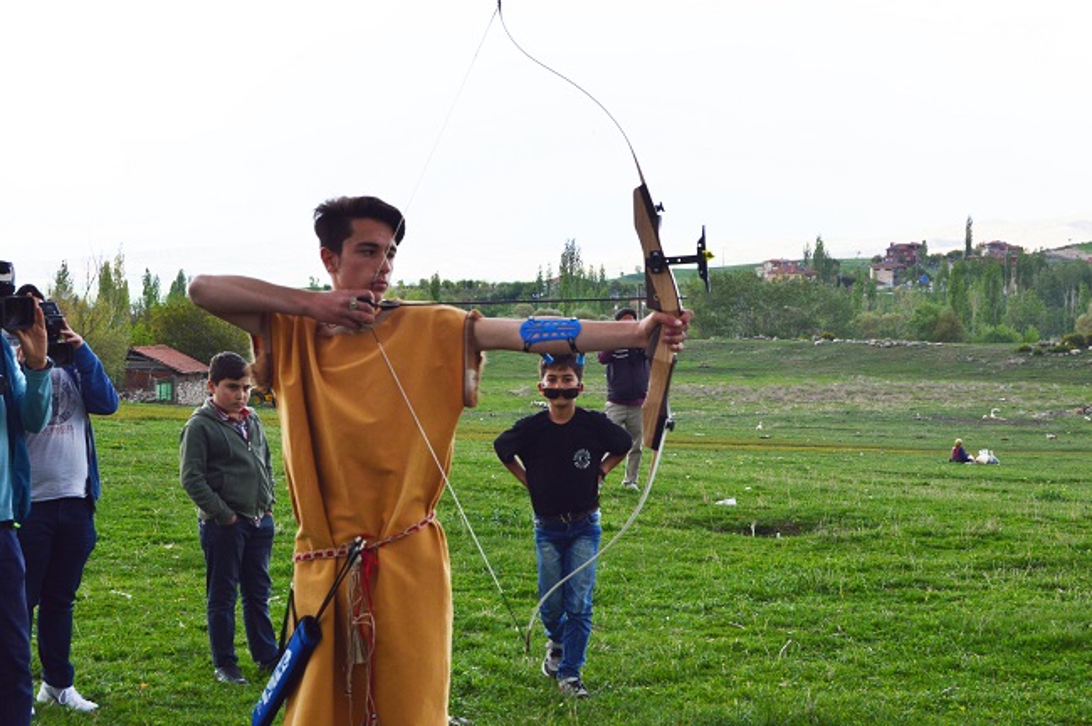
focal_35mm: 63
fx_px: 1909
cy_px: 363
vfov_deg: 21.5
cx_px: 546
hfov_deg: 31.9
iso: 400
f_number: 9
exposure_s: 1/125
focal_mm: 42
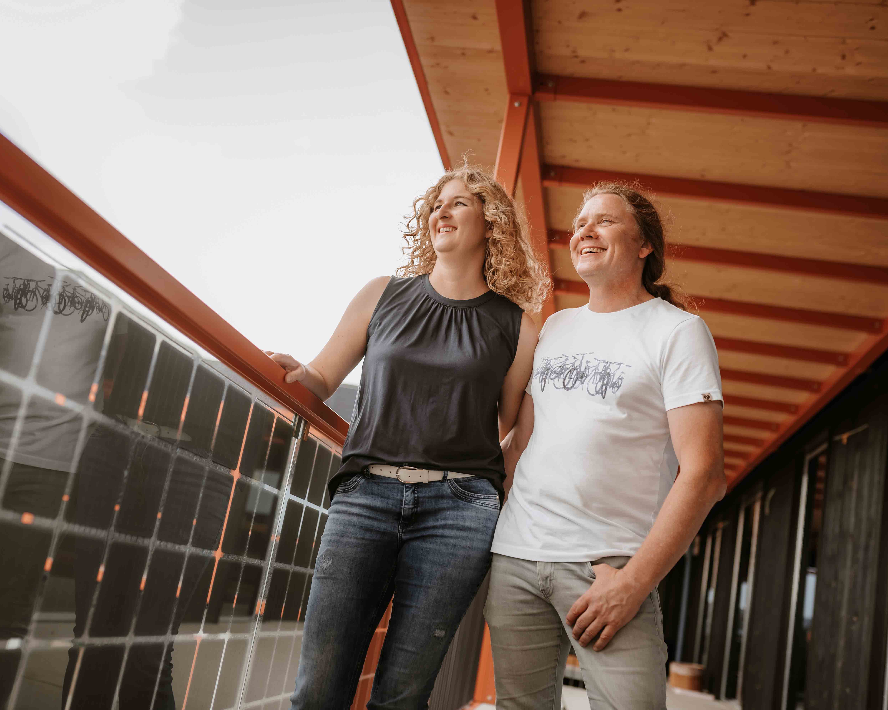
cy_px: 353
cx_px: 377
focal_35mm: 40
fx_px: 1051
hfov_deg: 45.7
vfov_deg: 37.3
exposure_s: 1/400
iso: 100
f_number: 2.5
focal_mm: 35
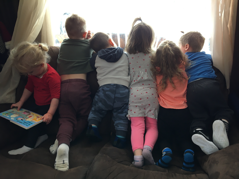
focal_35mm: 29
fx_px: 200
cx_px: 120
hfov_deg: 61.7
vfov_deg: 48.2
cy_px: 90
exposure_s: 1/30
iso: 50
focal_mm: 4.15
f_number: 2.2
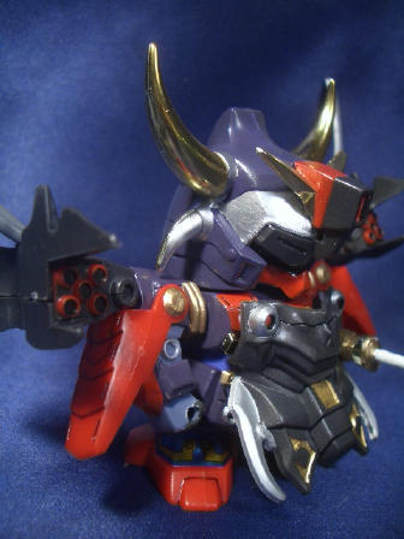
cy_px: 270
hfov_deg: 40.7
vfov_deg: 52.6
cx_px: 202
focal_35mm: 35
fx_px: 545
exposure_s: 1/80
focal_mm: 5.8
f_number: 2.6
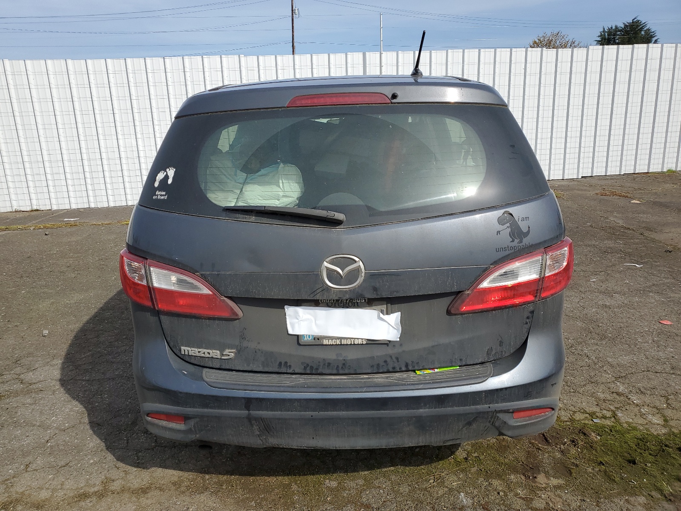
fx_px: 511
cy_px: 256
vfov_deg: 53.1
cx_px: 340
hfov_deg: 67.3
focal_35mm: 26
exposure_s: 1/3333
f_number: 1.5
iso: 50
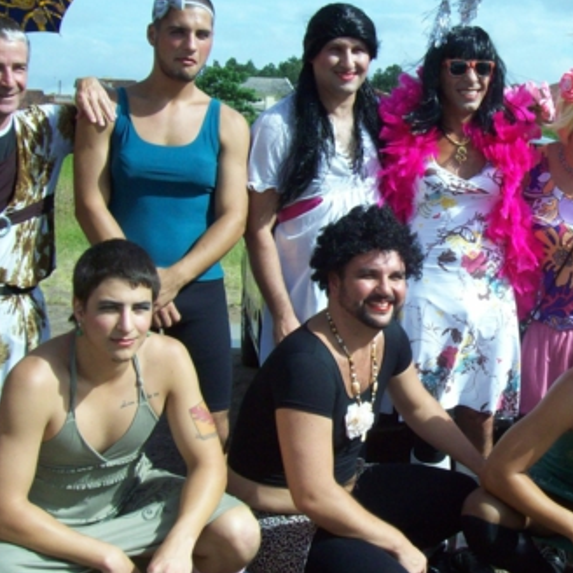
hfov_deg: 26.8
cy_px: 304
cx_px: 510
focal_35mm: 62
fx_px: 1161
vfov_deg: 27.7
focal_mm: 6
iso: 80
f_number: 4.8
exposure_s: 1/587
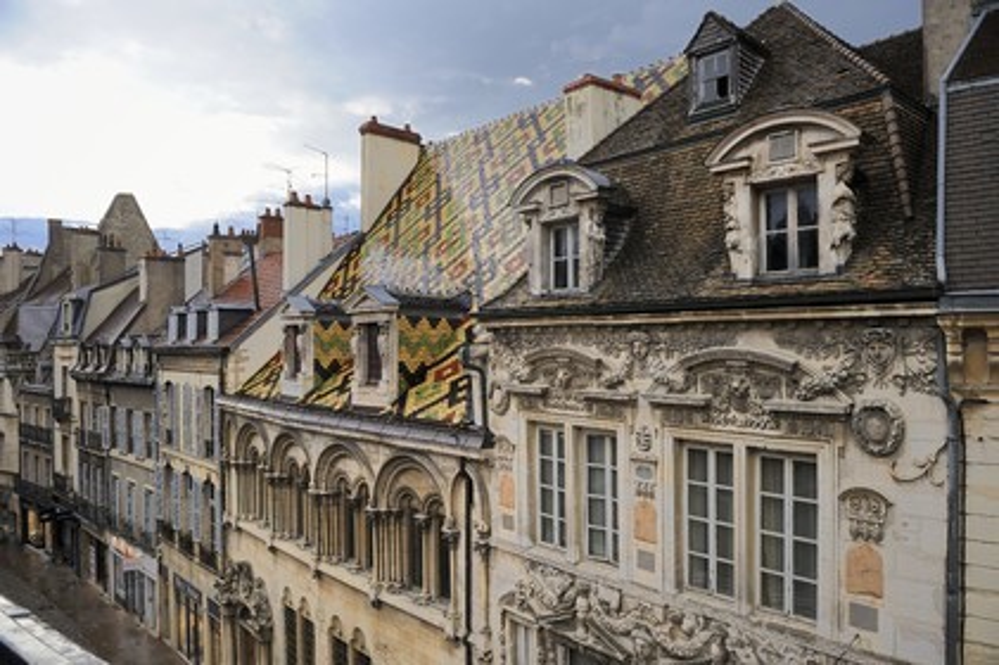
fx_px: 665
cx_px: 500
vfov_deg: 53.1
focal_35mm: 24
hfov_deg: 73.8
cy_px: 332
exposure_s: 1/250
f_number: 5
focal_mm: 24
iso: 200
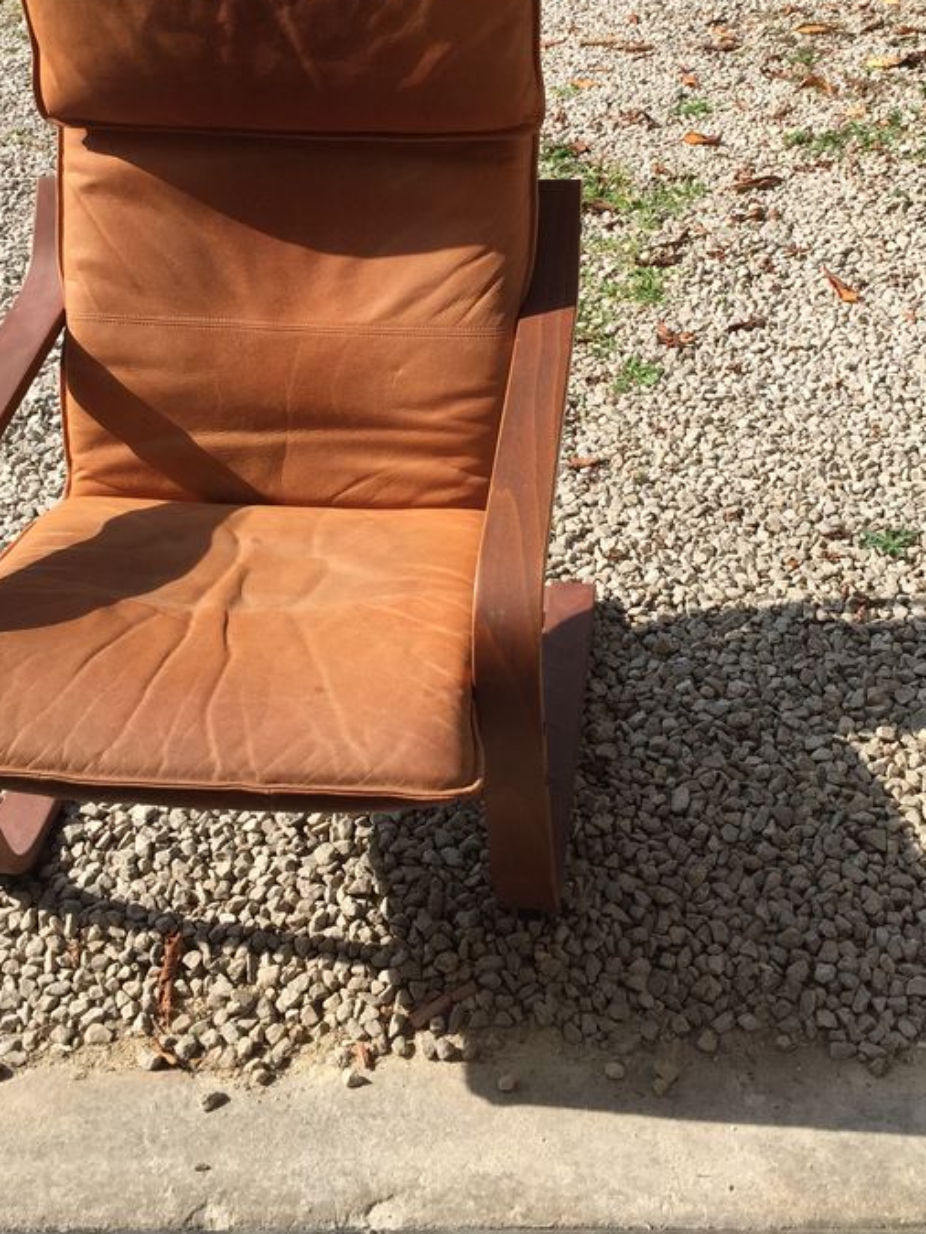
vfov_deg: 43.3
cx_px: 503
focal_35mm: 43
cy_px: 421
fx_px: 1533
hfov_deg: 33.6
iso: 32
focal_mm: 4.15
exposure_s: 1/1464
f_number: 2.2
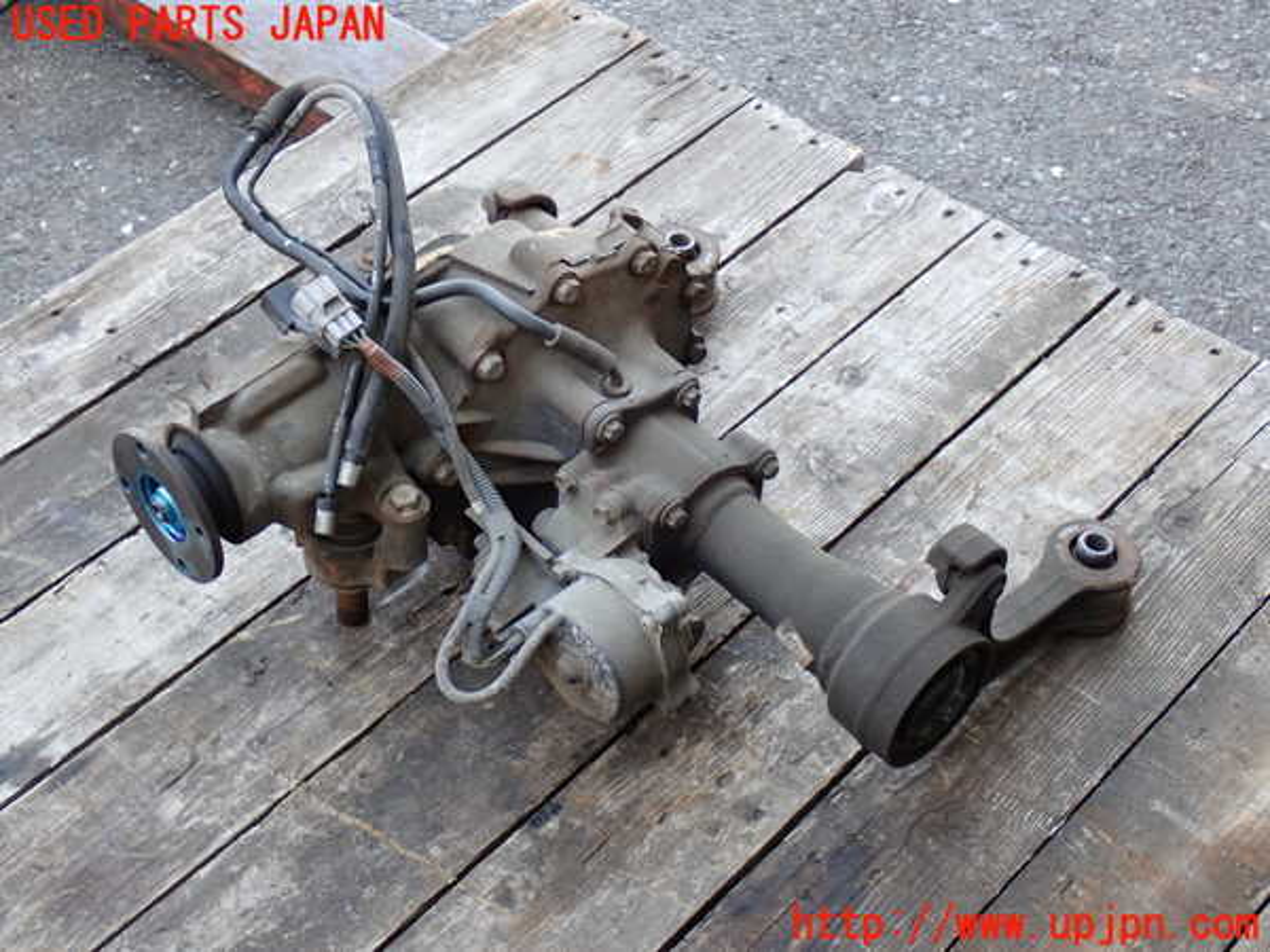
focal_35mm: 58
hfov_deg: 33.2
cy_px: 476
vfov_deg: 25.2
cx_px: 635
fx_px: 2128
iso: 200
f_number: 3.5
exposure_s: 1/60
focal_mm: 10.35
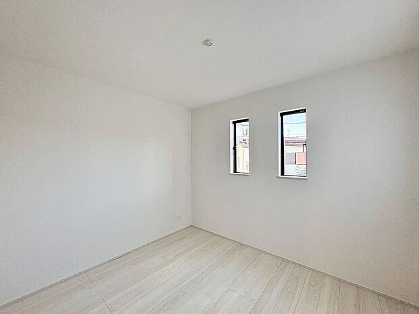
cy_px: 157
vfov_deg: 85.7
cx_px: 210
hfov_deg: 102.1
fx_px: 169
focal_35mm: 14
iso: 200
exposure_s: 1/100
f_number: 2.2
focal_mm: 2.22
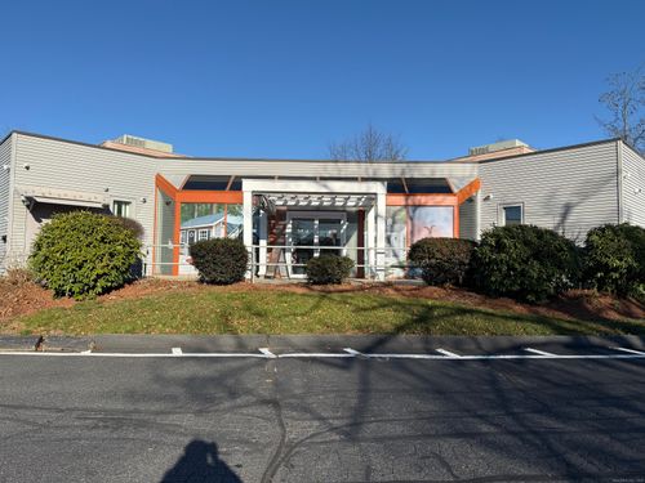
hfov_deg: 71.6
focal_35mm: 24
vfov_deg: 56.8
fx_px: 447
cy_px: 242
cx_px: 322
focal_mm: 6.76
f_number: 1.78
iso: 80
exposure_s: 1/4975
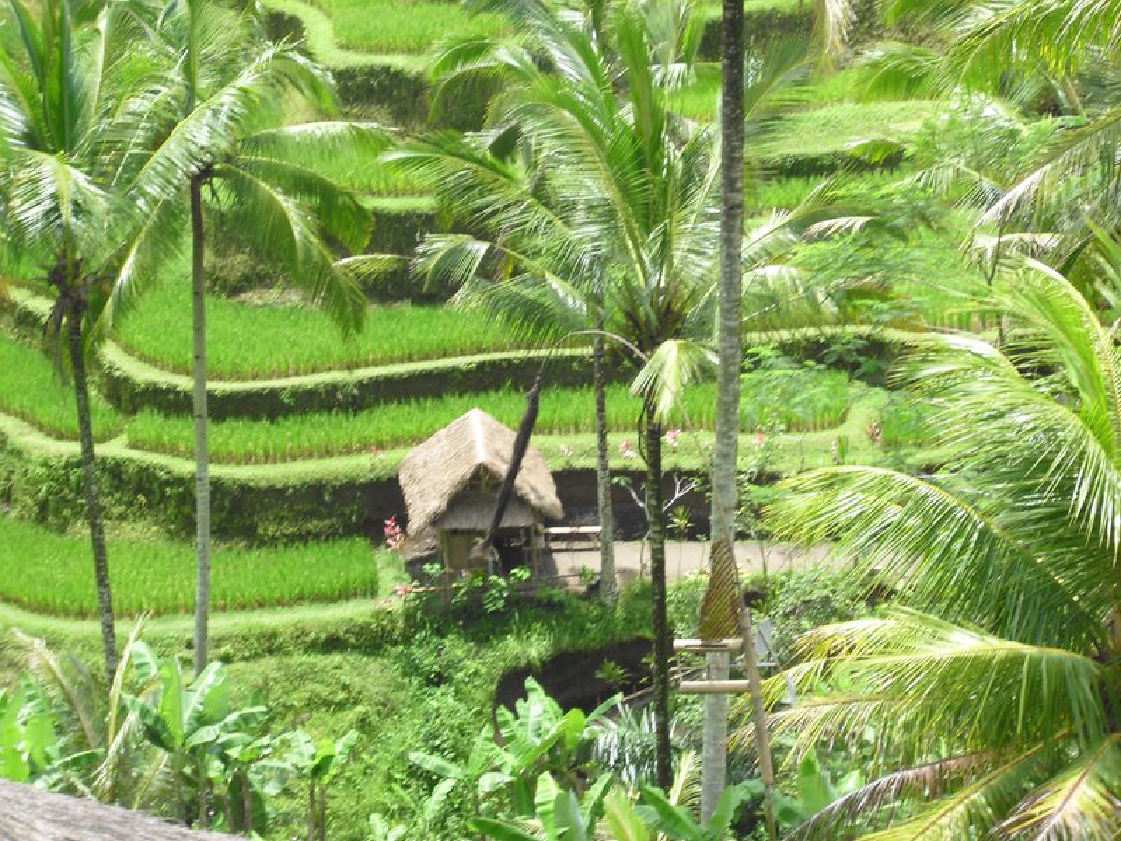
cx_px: 560
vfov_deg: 13.1
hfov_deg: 17.4
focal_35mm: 113
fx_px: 3659
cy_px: 420
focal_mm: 18.6
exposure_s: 1/160
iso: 100
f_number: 5.2
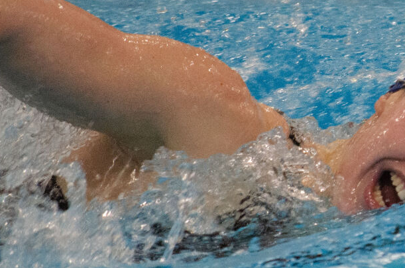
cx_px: 418
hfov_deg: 2.4
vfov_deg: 1.6
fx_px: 9758
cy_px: 182
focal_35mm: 869
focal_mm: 200
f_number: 5.6
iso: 3200
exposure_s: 1/400
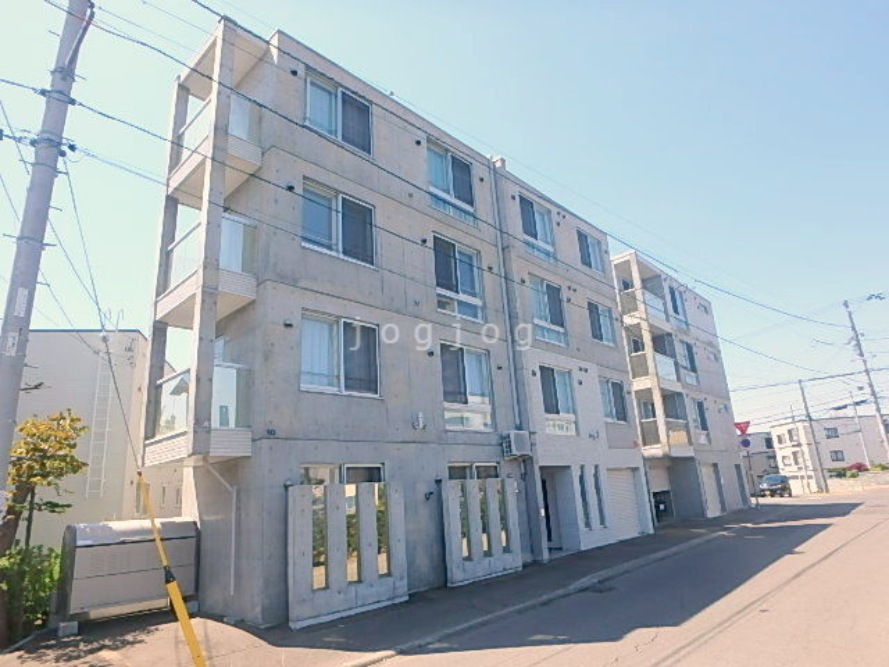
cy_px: 334
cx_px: 444
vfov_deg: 63.4
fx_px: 539
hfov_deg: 79.0
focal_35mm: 21
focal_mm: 3.7
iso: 125
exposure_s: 1/640
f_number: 3.5
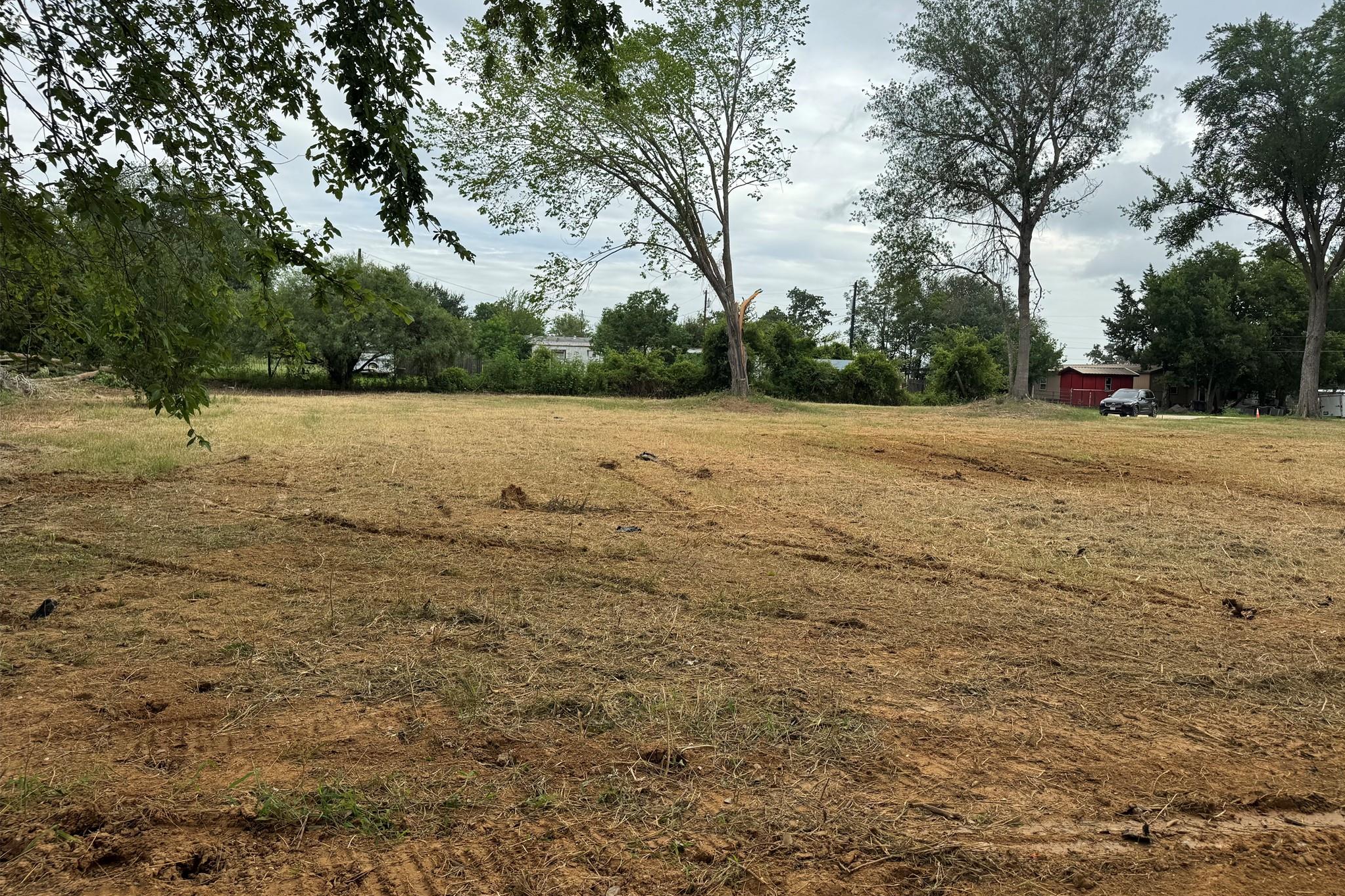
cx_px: 673
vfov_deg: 51.2
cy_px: 420
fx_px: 934
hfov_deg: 71.5
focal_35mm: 25
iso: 80
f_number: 1.78
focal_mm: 6.76
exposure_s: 1/2252
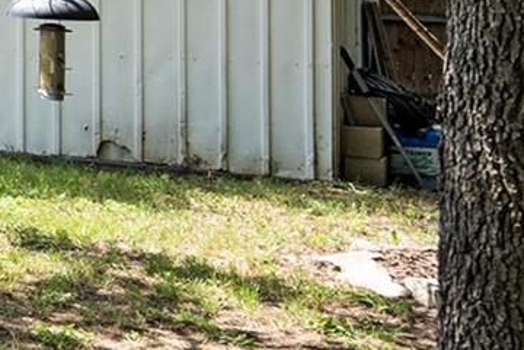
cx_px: -901
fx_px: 1324
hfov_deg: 12.9
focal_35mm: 91
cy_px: -132
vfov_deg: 14.3
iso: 320
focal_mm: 16
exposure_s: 1/125
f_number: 8
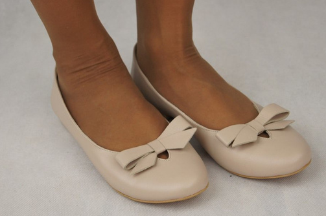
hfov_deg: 21.8
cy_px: 109
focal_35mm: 94
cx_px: 176
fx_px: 846
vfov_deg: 14.6
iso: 125
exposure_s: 1/100
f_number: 5.6
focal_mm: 55
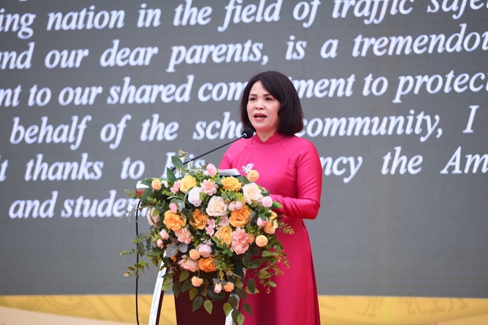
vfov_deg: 6.9
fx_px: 2711
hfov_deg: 10.3
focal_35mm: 200
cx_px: 244
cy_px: 162
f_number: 4.5
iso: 320
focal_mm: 200
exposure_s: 1/125
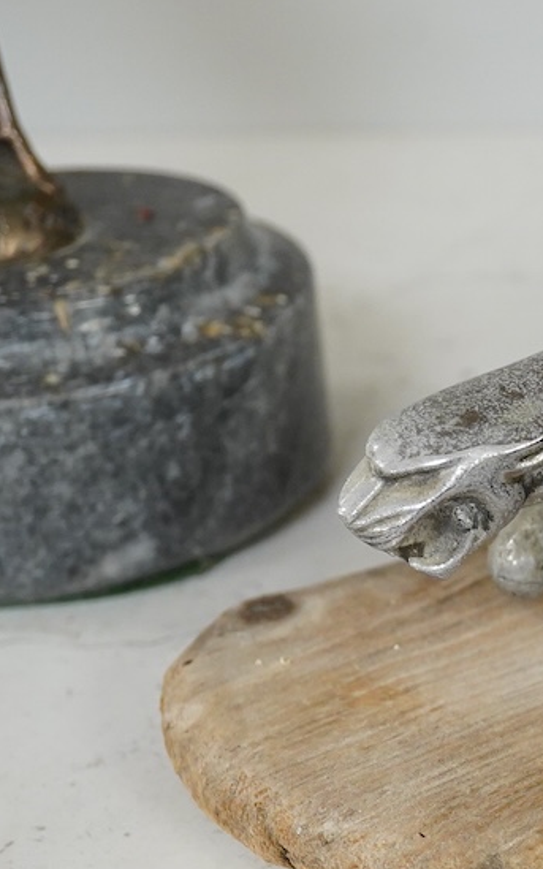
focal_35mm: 94
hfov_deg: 13.2
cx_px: 786
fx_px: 2226
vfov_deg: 22.1
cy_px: 516
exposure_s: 1/160
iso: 2500
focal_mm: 30
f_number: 8
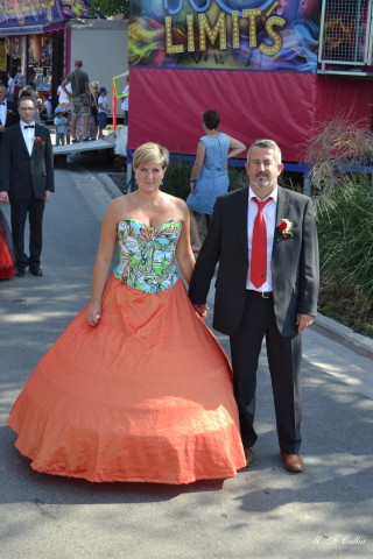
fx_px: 932
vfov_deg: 33.4
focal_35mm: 60
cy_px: 280
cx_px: 186
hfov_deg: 22.6
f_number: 5.6
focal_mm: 40
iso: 100
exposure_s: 1/125
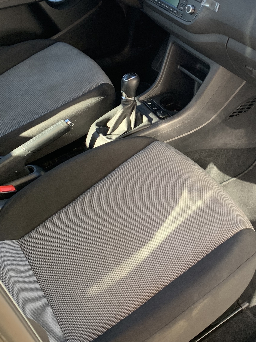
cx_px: 163
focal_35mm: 46
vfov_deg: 40.7
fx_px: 454
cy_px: 115
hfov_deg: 31.4
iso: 64
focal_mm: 4.25
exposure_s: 1/121
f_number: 1.8
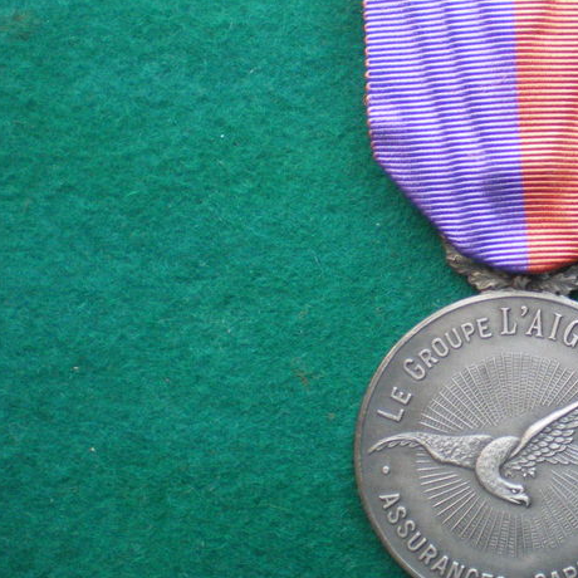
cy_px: 225
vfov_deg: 23.6
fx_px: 1379
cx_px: 516
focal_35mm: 73
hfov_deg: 23.1
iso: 400
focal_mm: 6.3
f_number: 3.1
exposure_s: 1/40
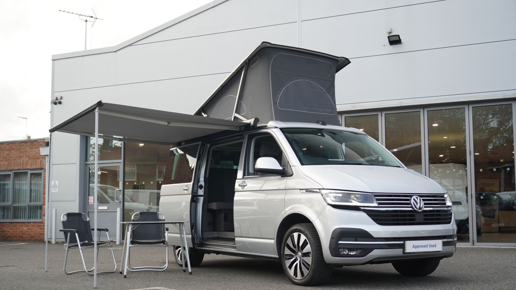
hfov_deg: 49.4
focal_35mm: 41
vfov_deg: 29.0
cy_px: 169
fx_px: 561
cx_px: 258
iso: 100
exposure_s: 1/60
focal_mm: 26
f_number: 4.5
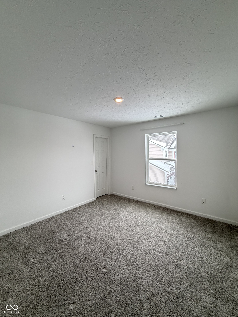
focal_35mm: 14
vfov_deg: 102.1
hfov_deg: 85.7
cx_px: 119
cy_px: 158
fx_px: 128
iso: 160
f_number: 2.2
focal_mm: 2.22
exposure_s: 1/120
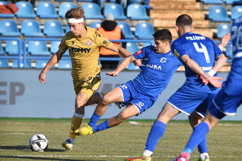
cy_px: 80
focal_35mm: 300
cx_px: 121
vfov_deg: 4.6
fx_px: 2016
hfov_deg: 6.9
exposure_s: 1/1000
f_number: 5
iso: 100
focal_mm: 300
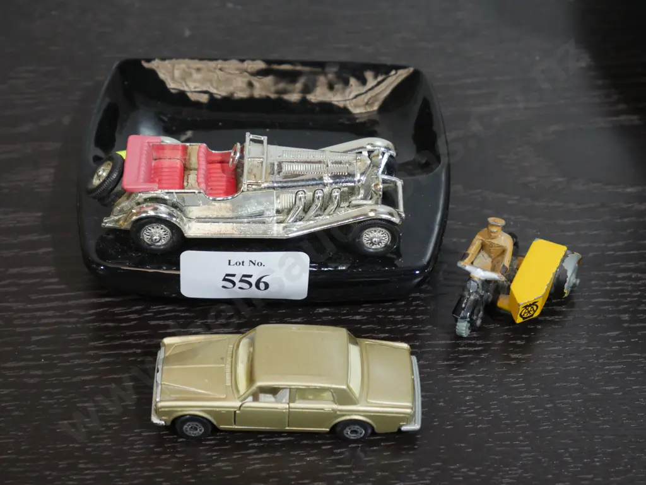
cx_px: 323
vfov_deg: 17.6
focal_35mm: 84
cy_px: 242
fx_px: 1568
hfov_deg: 23.3
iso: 1600
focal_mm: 42
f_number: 5.6
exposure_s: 1/100
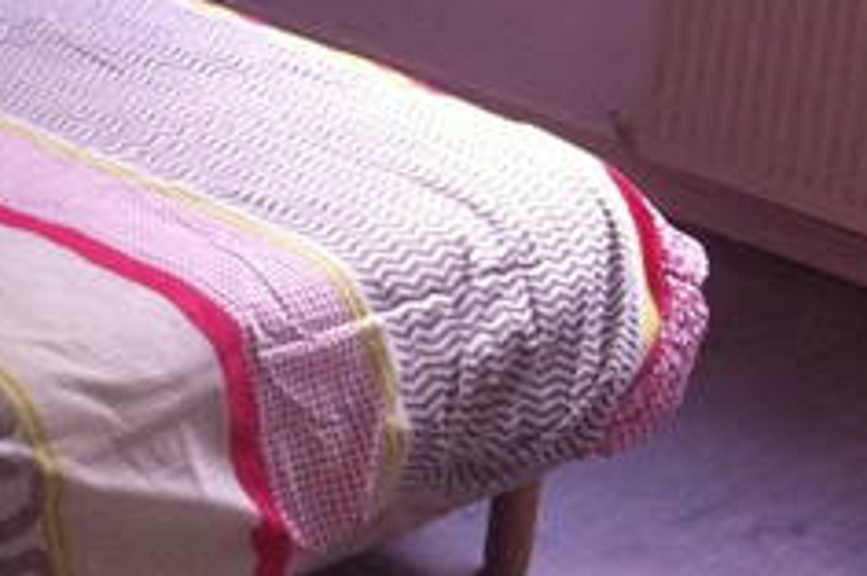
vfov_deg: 10.8
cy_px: -271
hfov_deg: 15.7
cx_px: -338
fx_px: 2936
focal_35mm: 122
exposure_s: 1/17
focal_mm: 3.85
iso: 160
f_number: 2.8
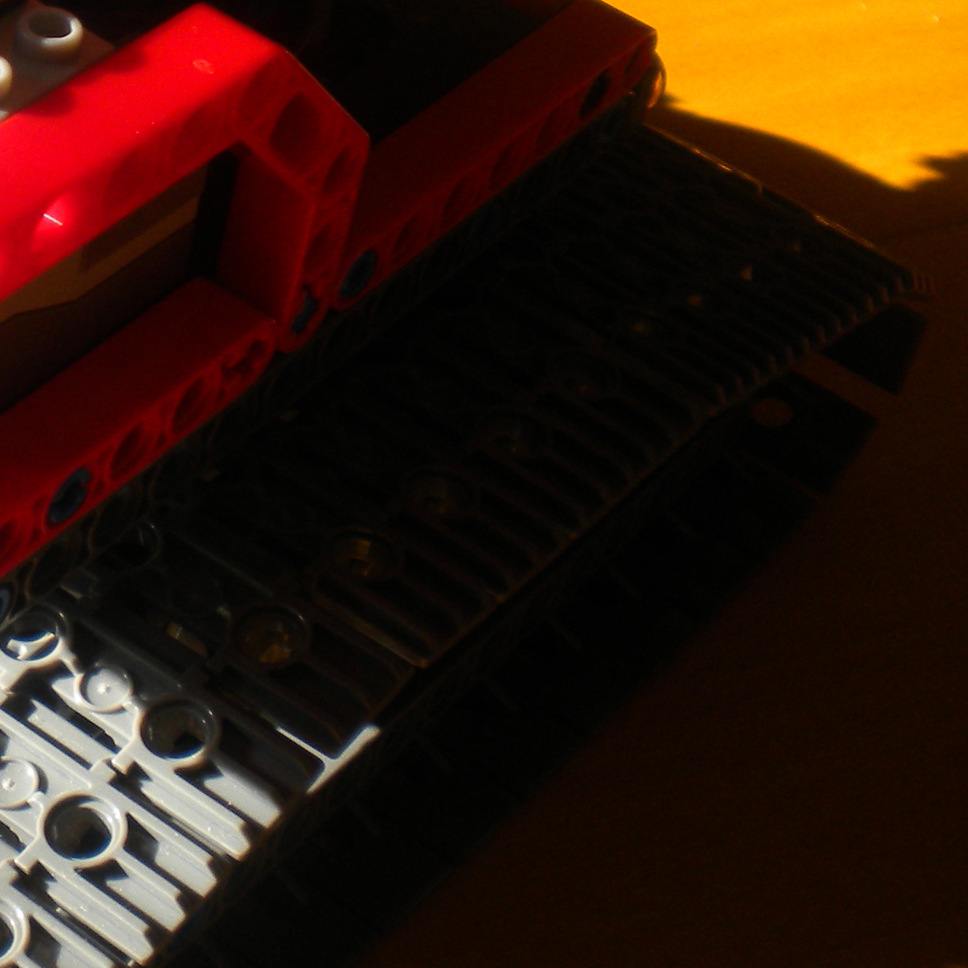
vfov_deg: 20.1
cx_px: -249
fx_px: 2689
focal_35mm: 85
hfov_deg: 19.1
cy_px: 166
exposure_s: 1/94.5
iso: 80
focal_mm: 6.3
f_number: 4.6
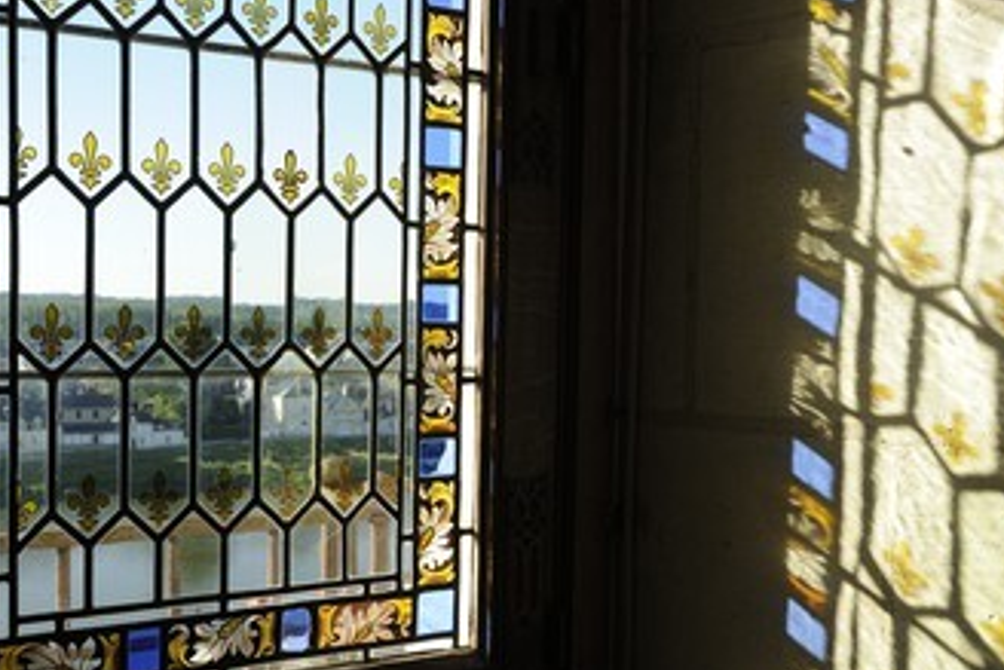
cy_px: 358
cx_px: 517
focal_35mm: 41
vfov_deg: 32.7
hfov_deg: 47.4
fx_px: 1144
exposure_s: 1/60
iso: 200
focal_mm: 32
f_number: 13
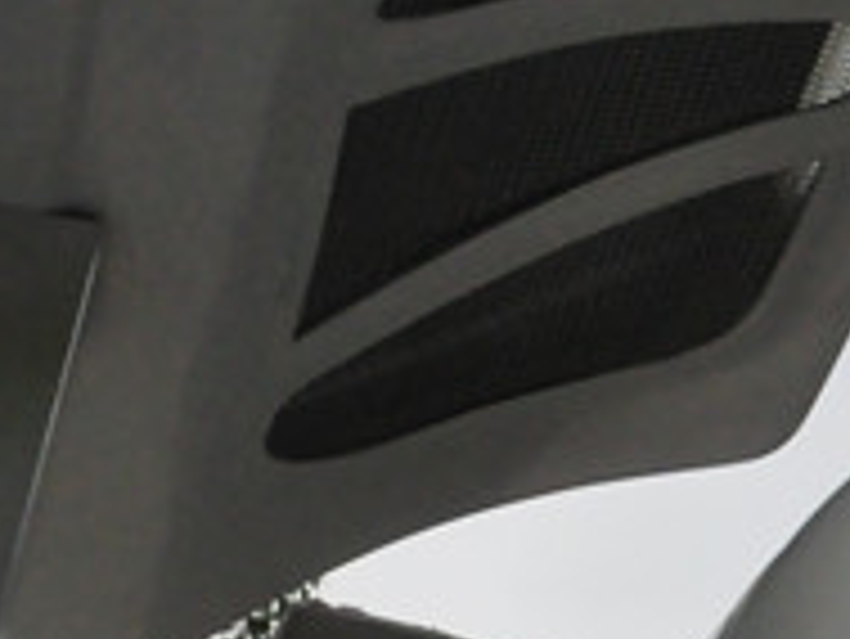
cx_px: 562
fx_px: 4350
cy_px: -191
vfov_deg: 8.3
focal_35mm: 177
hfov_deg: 11.1
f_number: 10
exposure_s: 1/4000
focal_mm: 29
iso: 2500
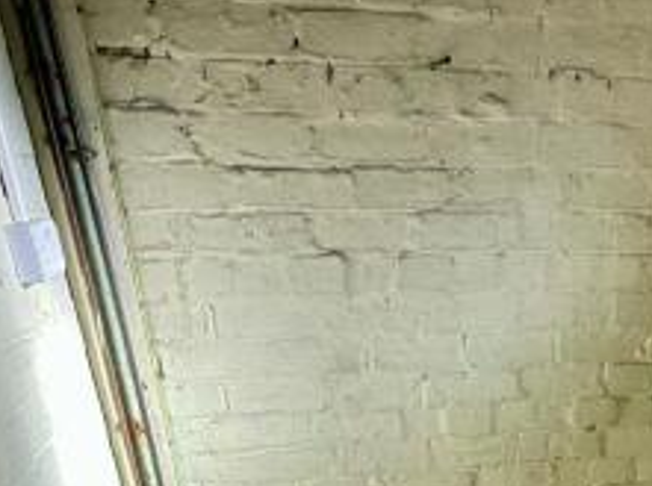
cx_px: 465
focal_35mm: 37
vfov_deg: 32.1
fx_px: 696
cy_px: 582
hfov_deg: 48.8
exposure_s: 1/99
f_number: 2.2
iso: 100
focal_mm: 2.22
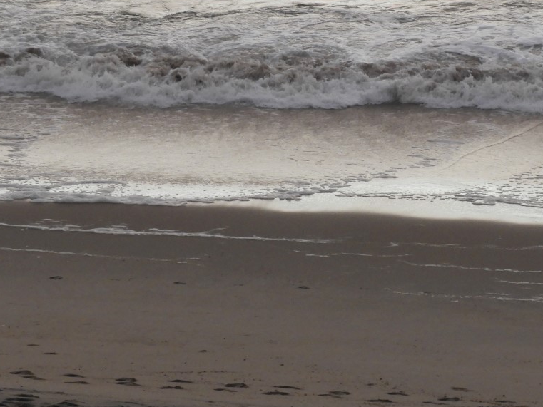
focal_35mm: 511
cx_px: 370
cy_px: 135
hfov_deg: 3.9
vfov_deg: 2.9
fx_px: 8017
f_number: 5.5
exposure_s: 1/50
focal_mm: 48.4
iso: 400
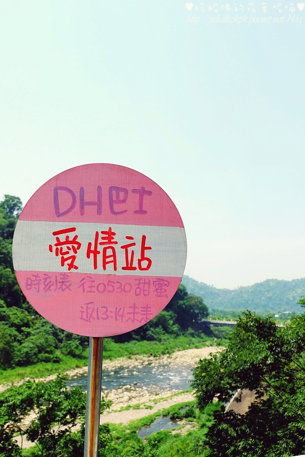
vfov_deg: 53.1
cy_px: 228
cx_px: 152
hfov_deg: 36.9
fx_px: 457
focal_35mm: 36
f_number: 4.5
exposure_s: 1/1300
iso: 200
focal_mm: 24.3
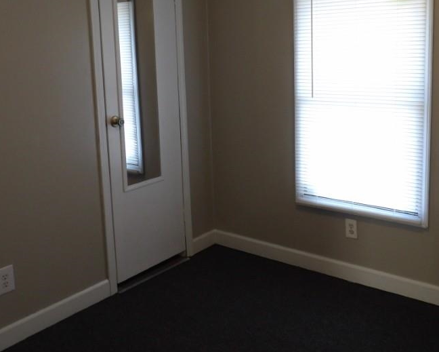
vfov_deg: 39.7
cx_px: 245
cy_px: 117
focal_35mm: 37
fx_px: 481
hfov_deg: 49.0
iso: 188
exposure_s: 1/33
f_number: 3.2
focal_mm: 4.3
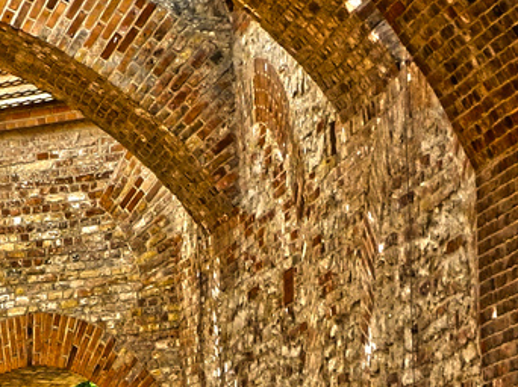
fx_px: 3843
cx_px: -191
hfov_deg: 7.6
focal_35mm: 257
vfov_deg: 5.8
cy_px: 237
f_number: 3.5
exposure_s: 1/400
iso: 100
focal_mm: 13
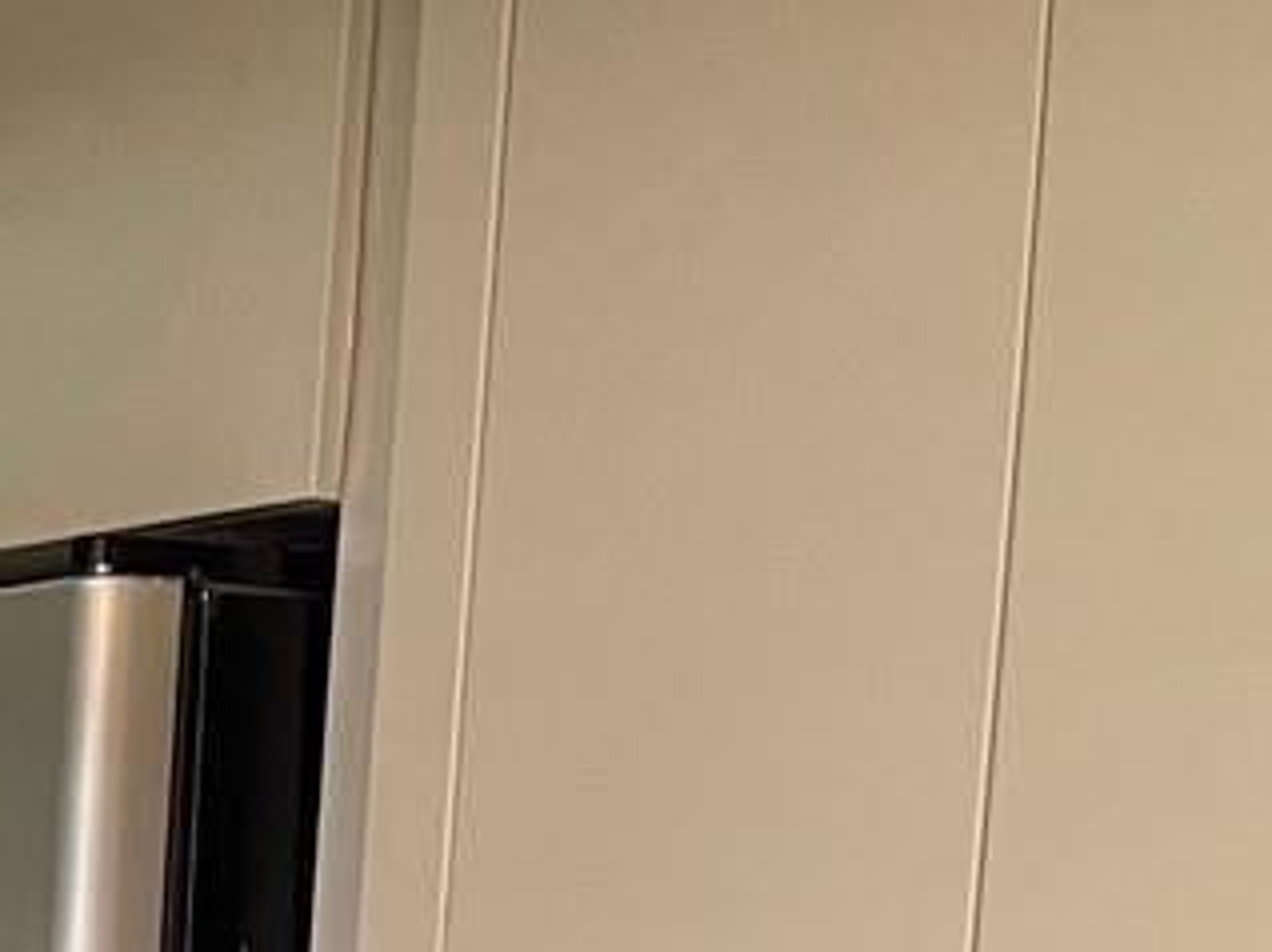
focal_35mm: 131
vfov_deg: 10.3
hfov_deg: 12.6
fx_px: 4810
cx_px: -1536
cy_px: 1948
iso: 80
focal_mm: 5.1
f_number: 1.6
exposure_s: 1/60
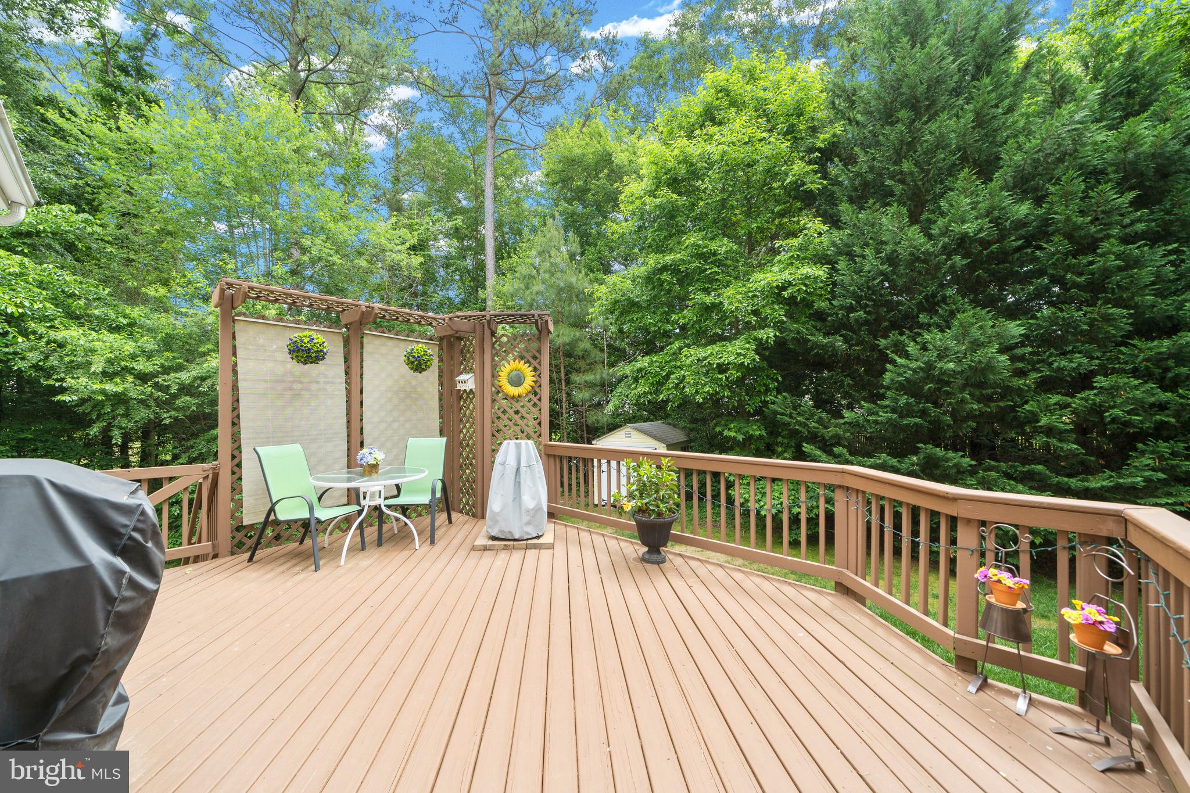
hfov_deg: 112.6
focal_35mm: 12
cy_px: 396
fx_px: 397
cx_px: 595
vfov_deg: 90.0
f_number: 7.1
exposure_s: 1/125
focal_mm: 12
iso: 250
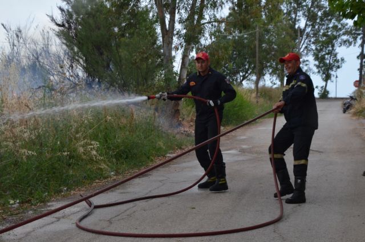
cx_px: 182
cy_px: 121
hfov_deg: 28.1
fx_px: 729
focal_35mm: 72
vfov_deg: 18.8
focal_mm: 48
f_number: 10
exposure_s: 1/400
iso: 2000
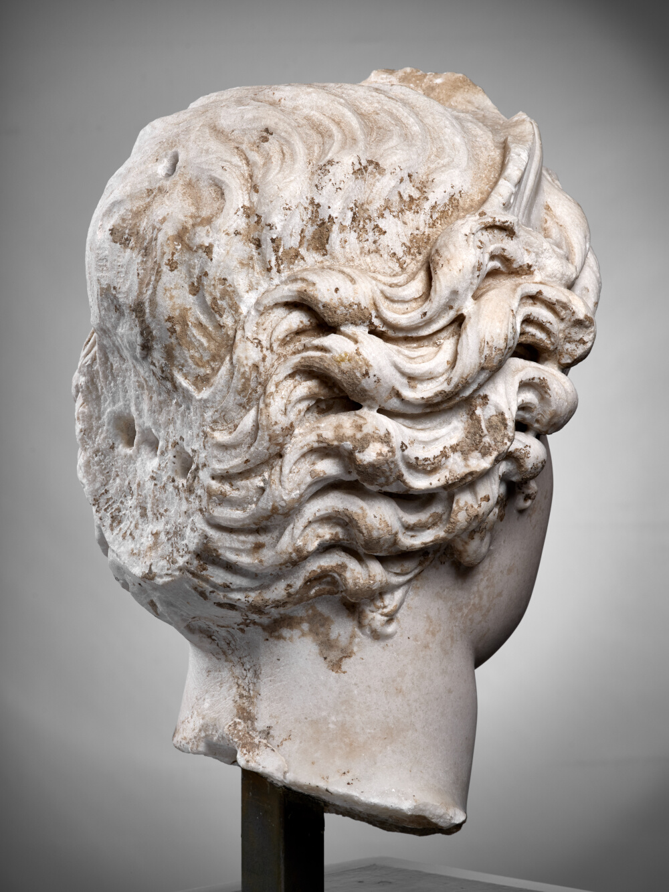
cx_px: 334
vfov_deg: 30.7
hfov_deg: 23.3
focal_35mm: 63
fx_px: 1623
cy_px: 446
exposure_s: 1/125
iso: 200
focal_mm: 80
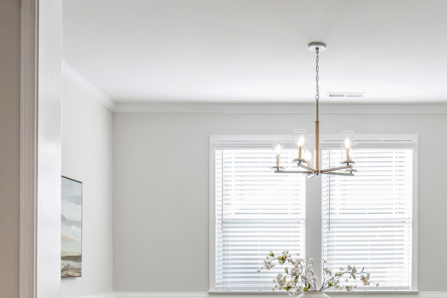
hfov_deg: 42.7
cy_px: 263
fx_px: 559
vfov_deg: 28.8
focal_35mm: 45
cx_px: 314
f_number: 8
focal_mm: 15
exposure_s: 1/10
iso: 100
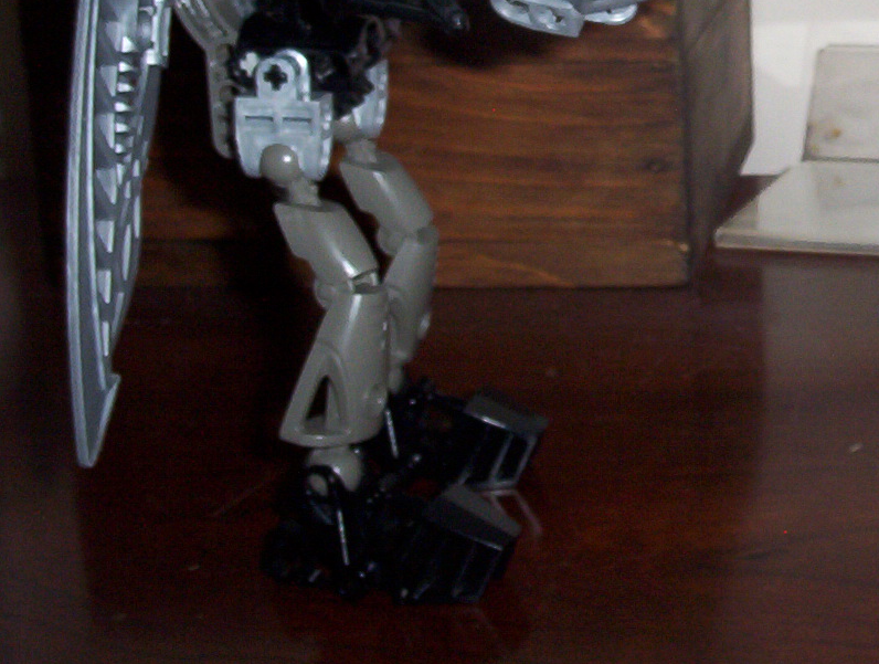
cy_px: 40
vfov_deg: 18.2
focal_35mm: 80
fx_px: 2036
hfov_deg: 23.5
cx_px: 837
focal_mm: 6
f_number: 4.5
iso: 140
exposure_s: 1/30
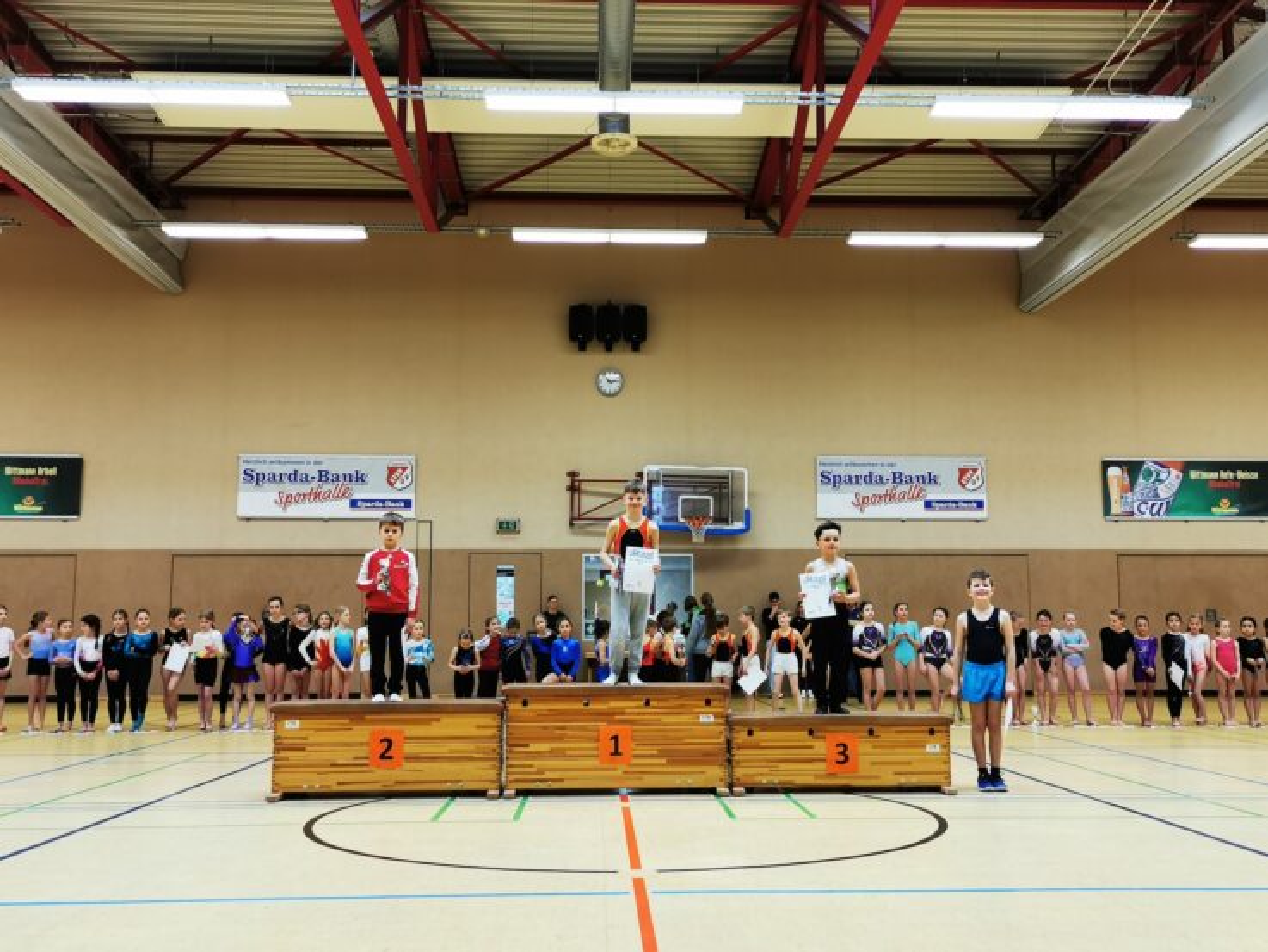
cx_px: 634
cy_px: 476
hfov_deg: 52.6
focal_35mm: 35
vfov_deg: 40.7
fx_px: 1282
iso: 125
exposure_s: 1/100
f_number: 1.8
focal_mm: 5.58
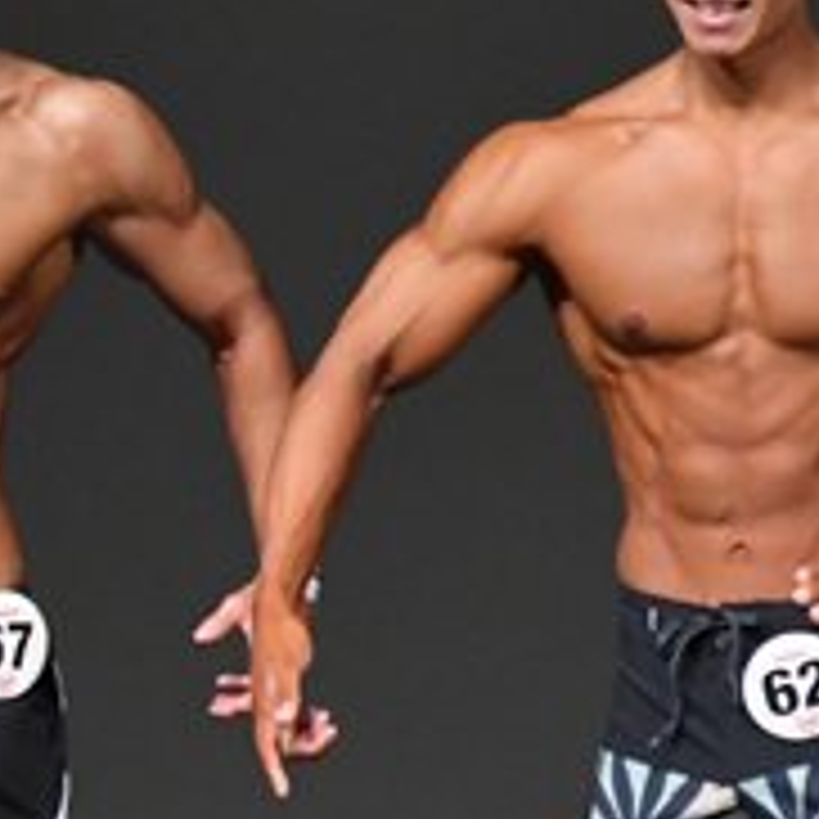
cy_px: 706
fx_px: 30542
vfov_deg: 1.5
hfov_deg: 1.5
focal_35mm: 1141
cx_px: -452
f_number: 5.6
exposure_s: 1/400
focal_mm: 210
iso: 4000
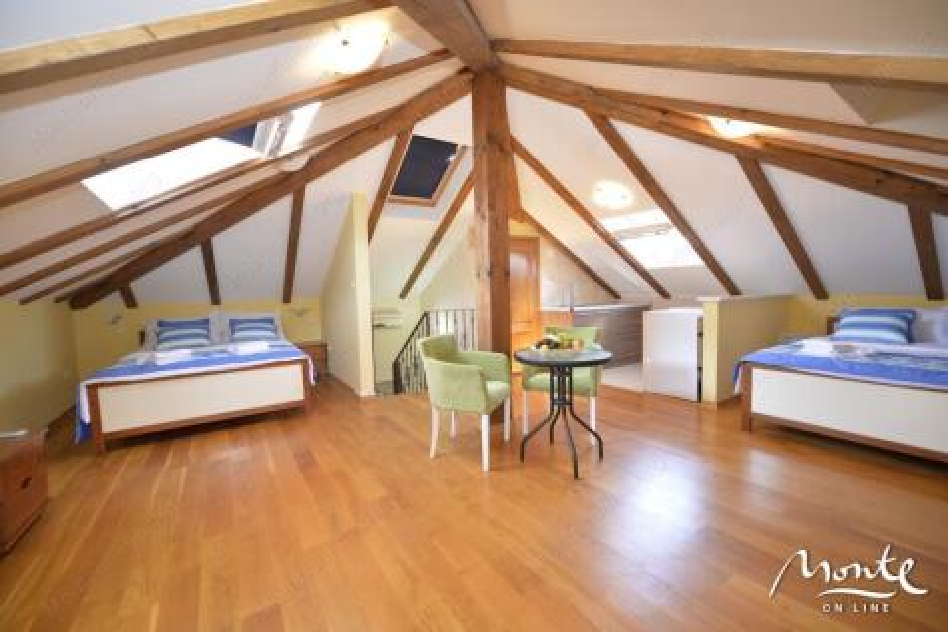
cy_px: 316
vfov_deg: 81.2
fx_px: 369
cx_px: 474
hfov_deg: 104.3
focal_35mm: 14
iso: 1250
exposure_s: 1/125
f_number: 2.8
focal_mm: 14
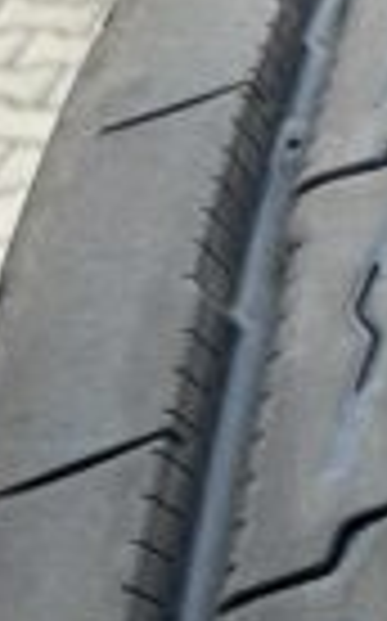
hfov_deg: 14.3
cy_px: 466
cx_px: 549
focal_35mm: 86
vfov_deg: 23.9
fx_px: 1454
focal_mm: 5.7
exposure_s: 1/443
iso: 50
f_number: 1.5
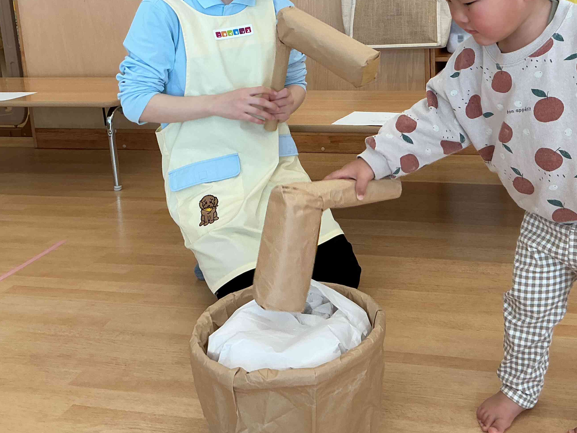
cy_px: 124
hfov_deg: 41.6
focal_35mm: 45
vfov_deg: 31.8
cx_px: 379
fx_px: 750
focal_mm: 3
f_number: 1.8
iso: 25
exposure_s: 1/120
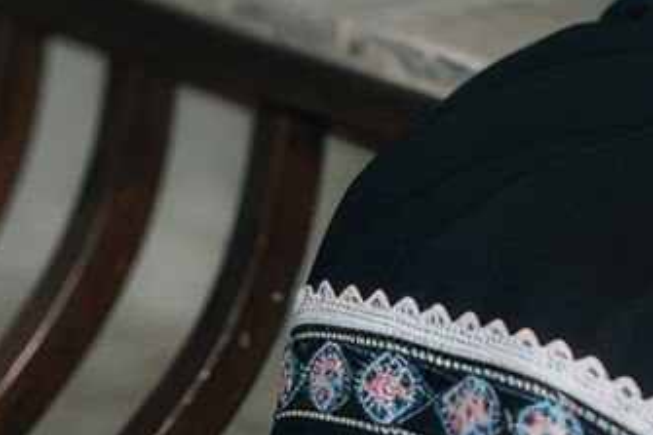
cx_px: 815
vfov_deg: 5.1
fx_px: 4387
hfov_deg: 8.4
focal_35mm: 242
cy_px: -1287
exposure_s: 1/640
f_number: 1.4
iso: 100
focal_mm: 30
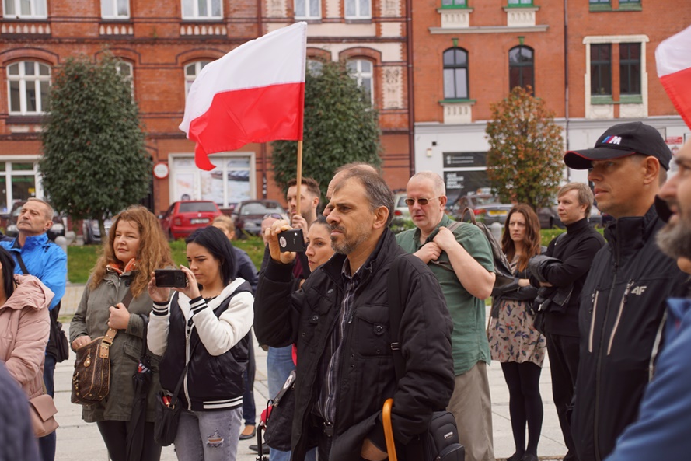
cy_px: 232
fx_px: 1603
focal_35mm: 84
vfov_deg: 16.4
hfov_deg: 24.3
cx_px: 347
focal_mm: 55
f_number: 5
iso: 100
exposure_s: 1/160
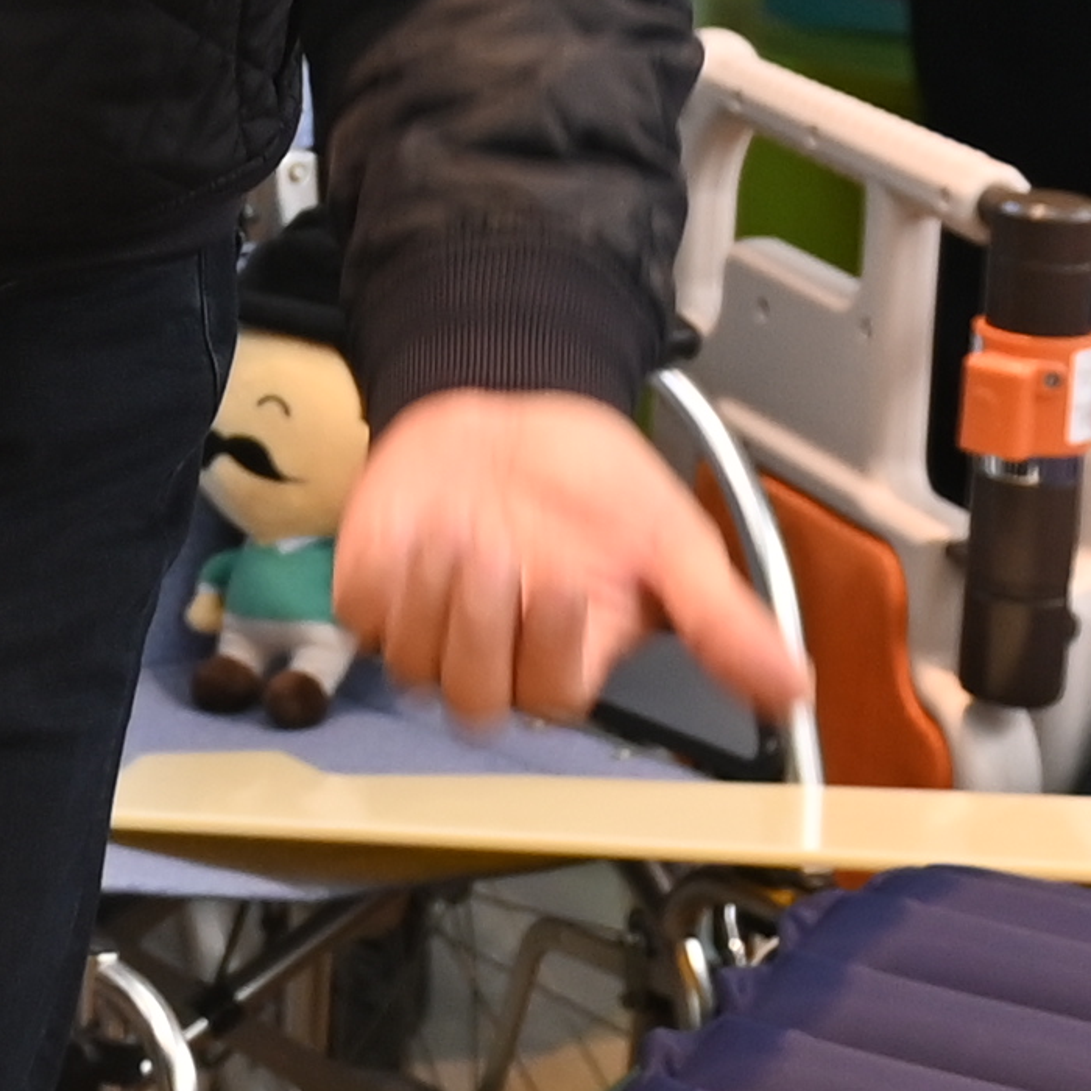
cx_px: -1315
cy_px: -472
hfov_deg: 9.1
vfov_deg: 9.7
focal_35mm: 176
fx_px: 6276
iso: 500
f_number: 2.8
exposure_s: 1/125
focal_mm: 24
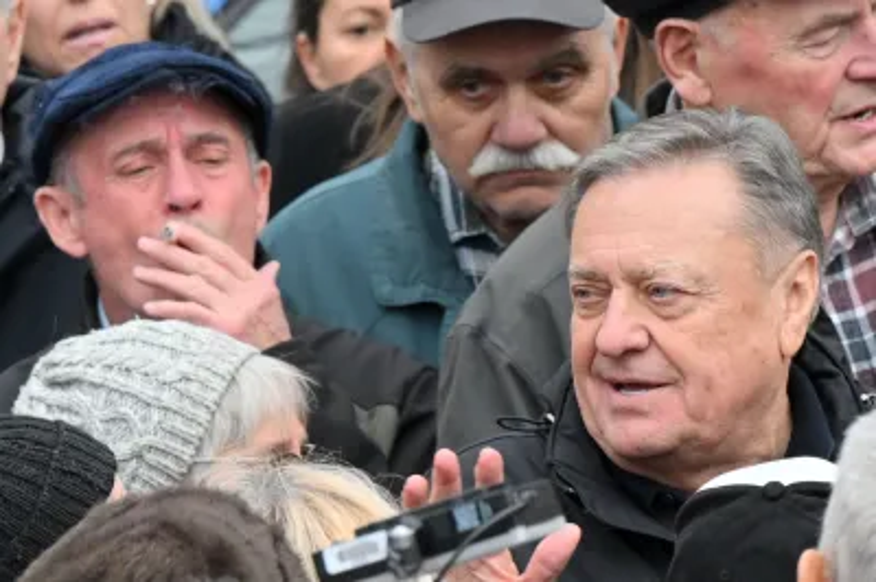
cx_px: 438
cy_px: 291
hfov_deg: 10.3
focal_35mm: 200
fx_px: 4863
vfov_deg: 6.9
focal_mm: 200
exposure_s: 1/400
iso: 1600
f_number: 6.3
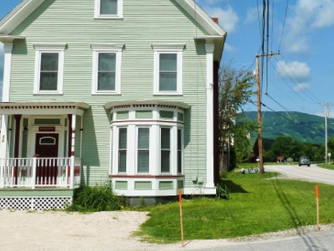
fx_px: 492
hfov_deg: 37.3
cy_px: 90
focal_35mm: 51
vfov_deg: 28.5
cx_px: 204
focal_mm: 5.3
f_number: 5.6
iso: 80
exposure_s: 1/640
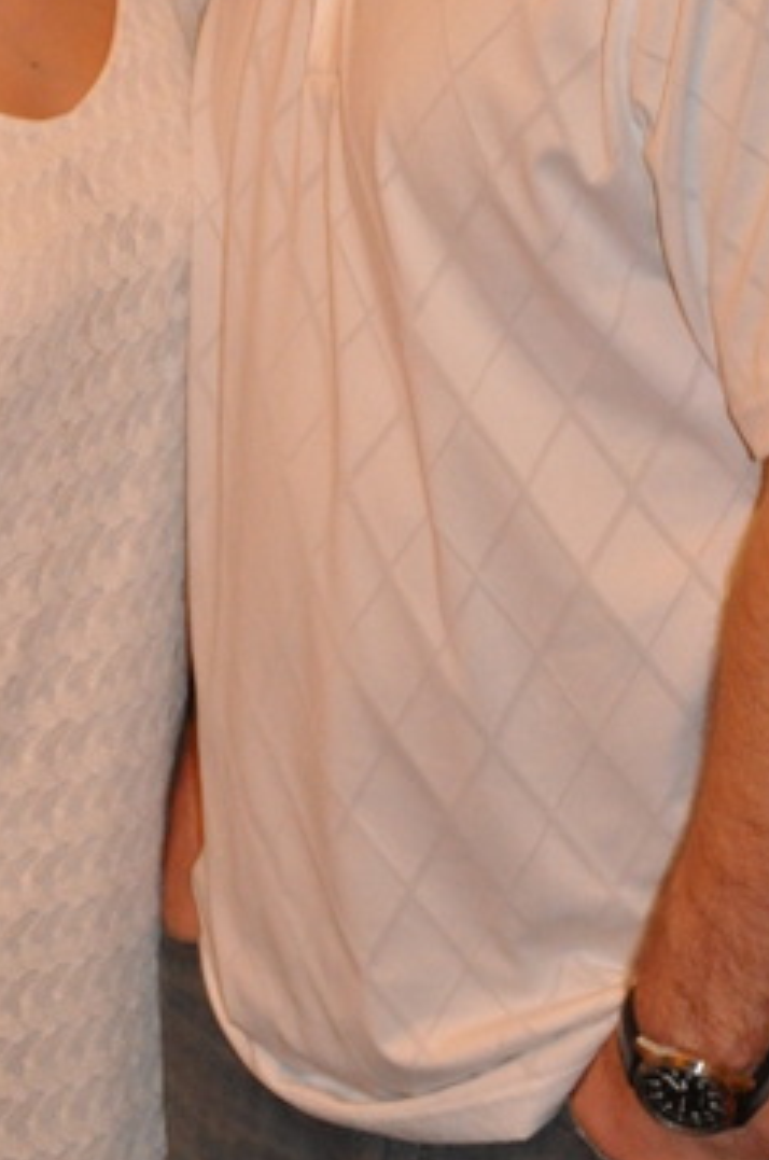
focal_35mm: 137
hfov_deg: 9.9
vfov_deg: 15.0
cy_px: 343
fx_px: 4406
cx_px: 55
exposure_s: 1/60
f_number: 5
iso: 2000
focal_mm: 32
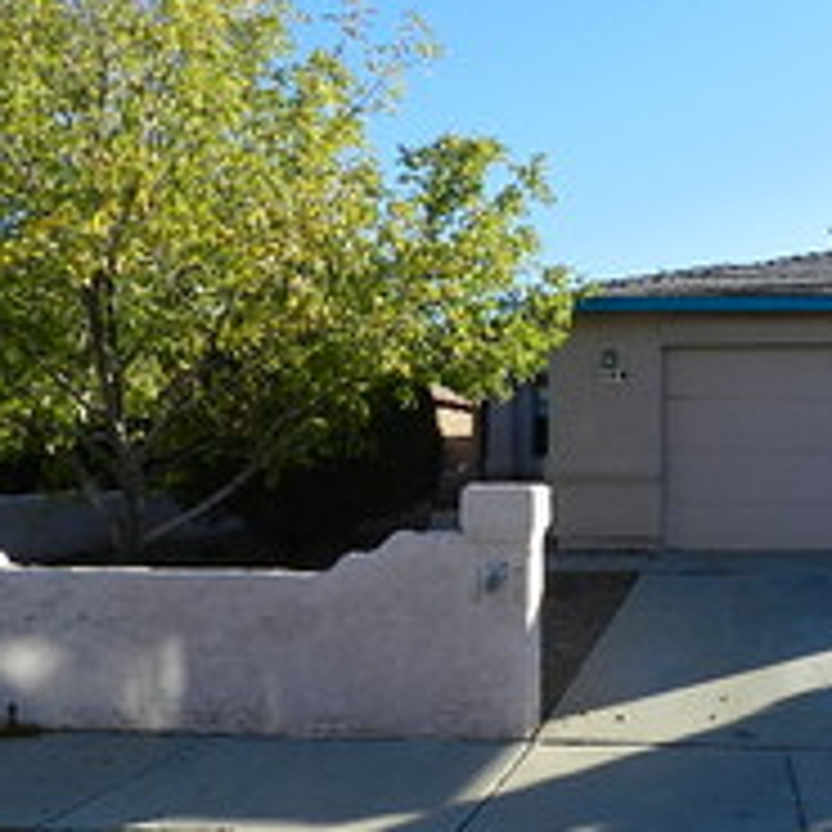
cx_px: 706
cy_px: 445
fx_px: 1033
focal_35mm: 38
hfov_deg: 41.3
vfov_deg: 43.8
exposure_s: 1/800
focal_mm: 4
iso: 160
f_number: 3.4
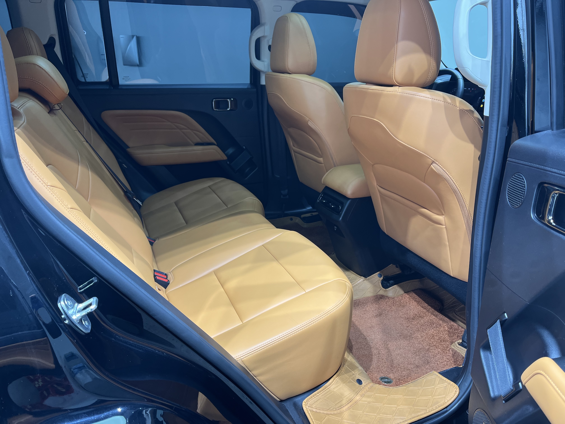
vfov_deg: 53.1
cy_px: 212
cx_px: 282
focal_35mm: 26
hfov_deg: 67.3
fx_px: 424
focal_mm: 5.1
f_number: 1.6
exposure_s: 1/100
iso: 80
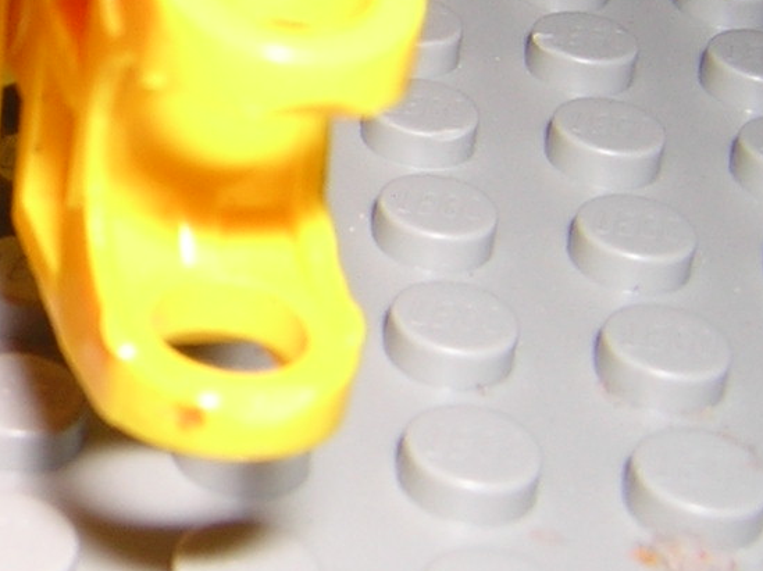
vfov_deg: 13.9
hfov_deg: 17.6
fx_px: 2313
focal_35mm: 105
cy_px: 57
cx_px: -211
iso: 100
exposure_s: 1/60.1
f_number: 5.2
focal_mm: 4.7
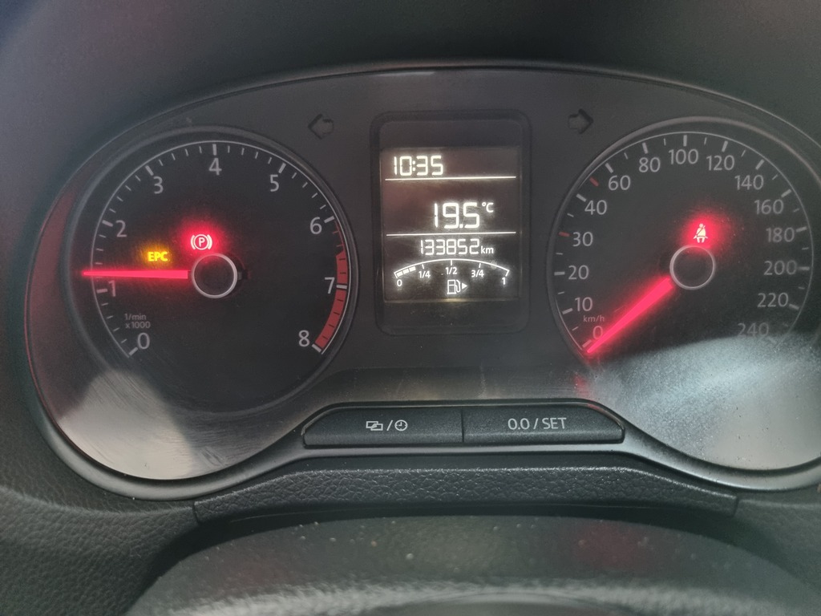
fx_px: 617
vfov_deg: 53.1
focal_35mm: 26
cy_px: 308
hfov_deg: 67.3
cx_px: 410
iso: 640
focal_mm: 5.4
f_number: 1.8
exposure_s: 1/25
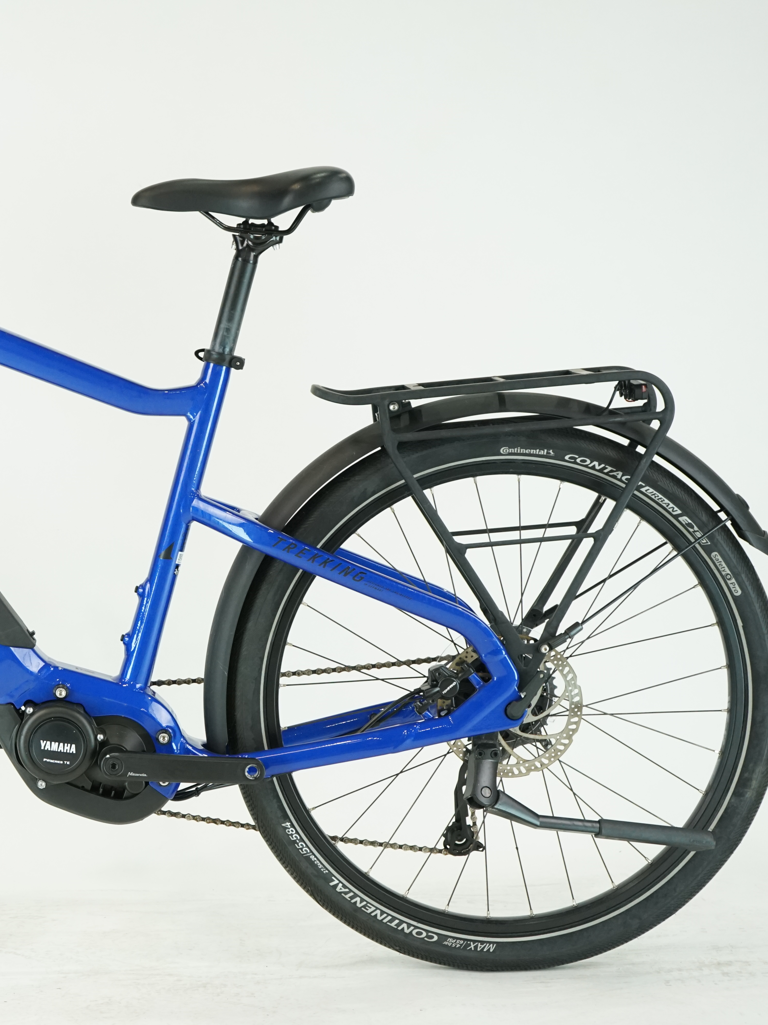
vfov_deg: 23.3
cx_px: 40
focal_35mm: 84
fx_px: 2485
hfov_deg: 17.3
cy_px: 514
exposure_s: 1/200
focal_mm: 58
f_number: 5.6
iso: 1600
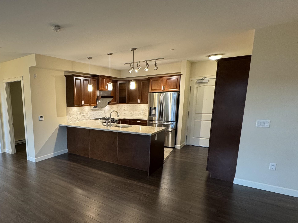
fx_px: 189
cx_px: 86
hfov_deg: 72.7
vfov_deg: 60.6
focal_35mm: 22
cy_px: 134
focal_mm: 2.22
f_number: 2.2
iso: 250
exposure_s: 1/60
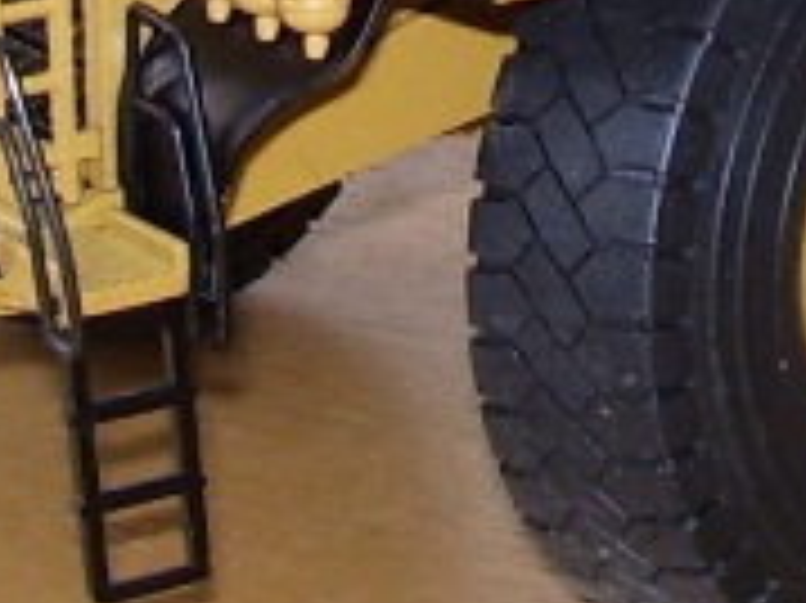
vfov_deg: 5.5
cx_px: 874
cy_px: -909
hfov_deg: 7.6
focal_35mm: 258
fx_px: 6003
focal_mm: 7.6
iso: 80
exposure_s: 1/60
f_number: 3
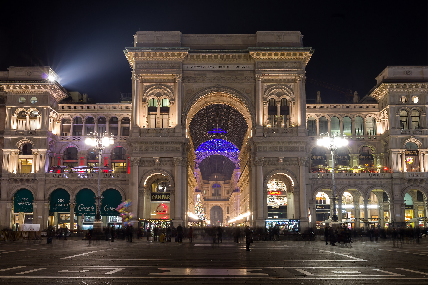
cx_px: 214
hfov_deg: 45.0
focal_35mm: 44
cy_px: 142
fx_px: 517
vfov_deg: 30.8
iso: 100
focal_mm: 29
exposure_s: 5
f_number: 11
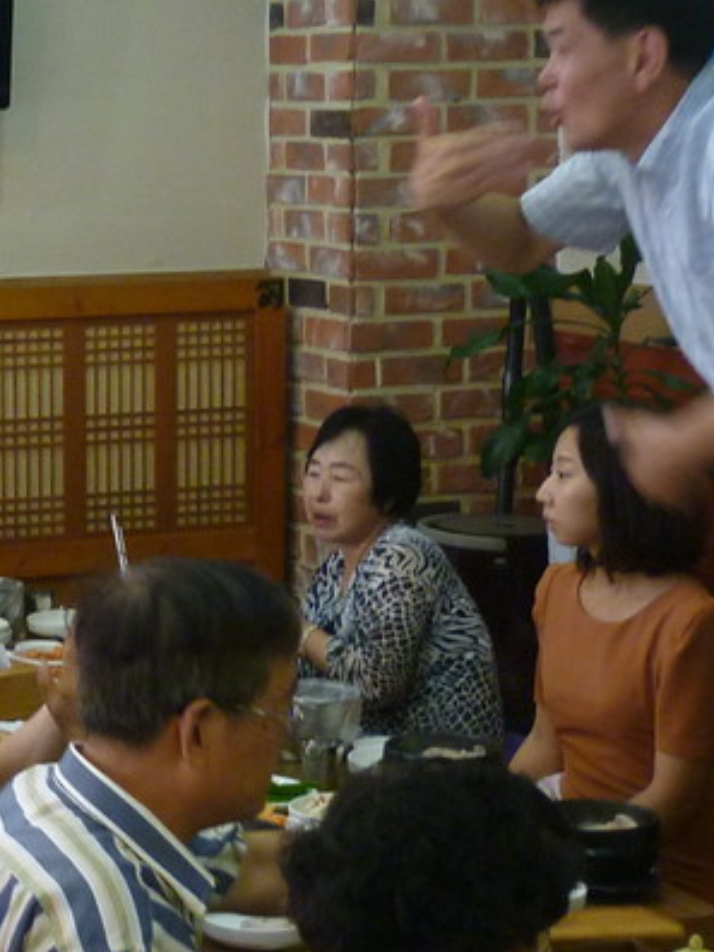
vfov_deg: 19.6
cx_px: -96
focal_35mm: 100
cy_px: 447
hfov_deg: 14.4
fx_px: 2750
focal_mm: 5.5
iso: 200
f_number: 2.8
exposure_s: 1/30
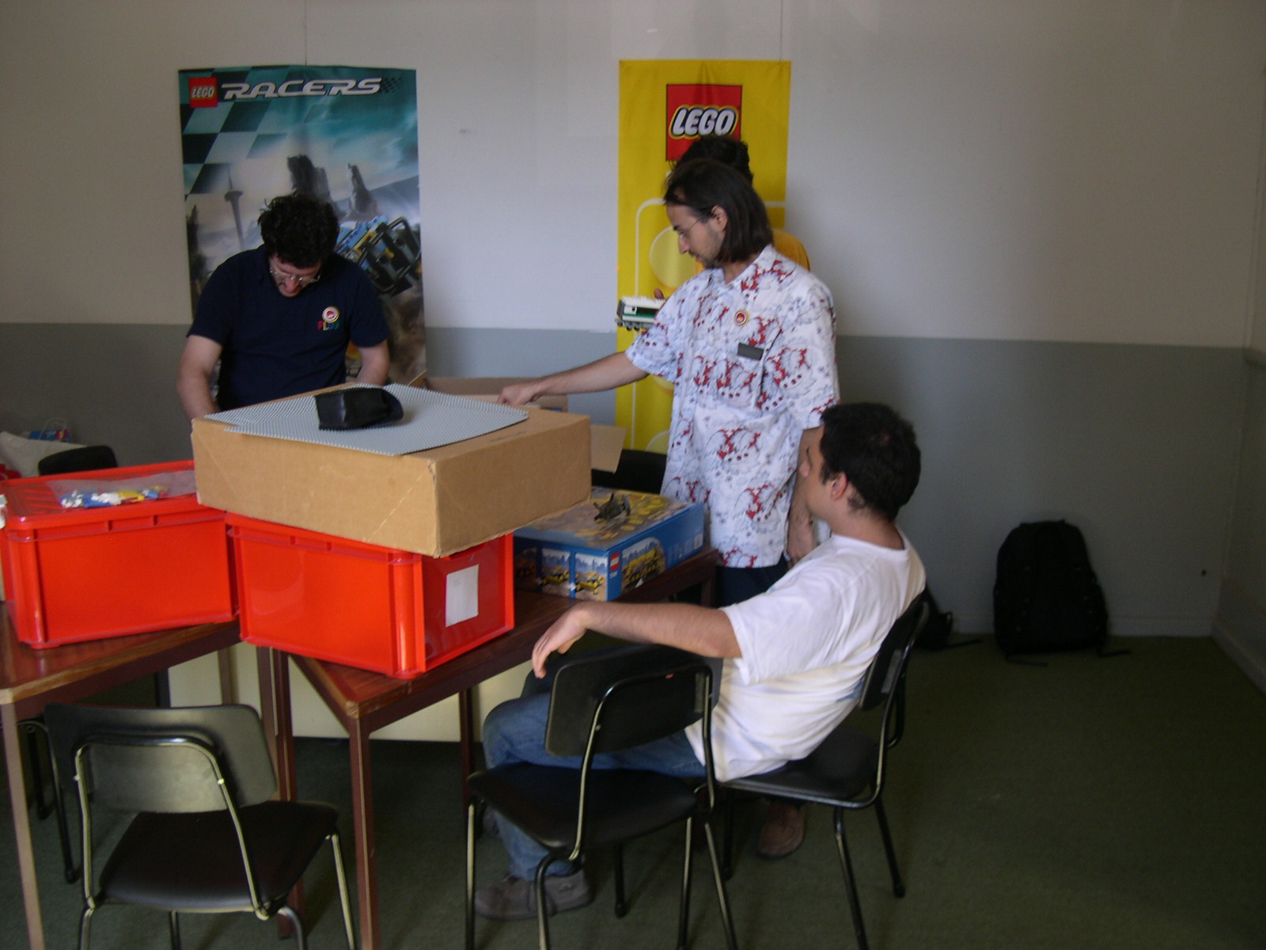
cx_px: 633
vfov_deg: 37.7
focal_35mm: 38
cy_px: 475
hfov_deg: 49.0
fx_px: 1390
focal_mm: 8
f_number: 2.8
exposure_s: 1/30
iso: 100
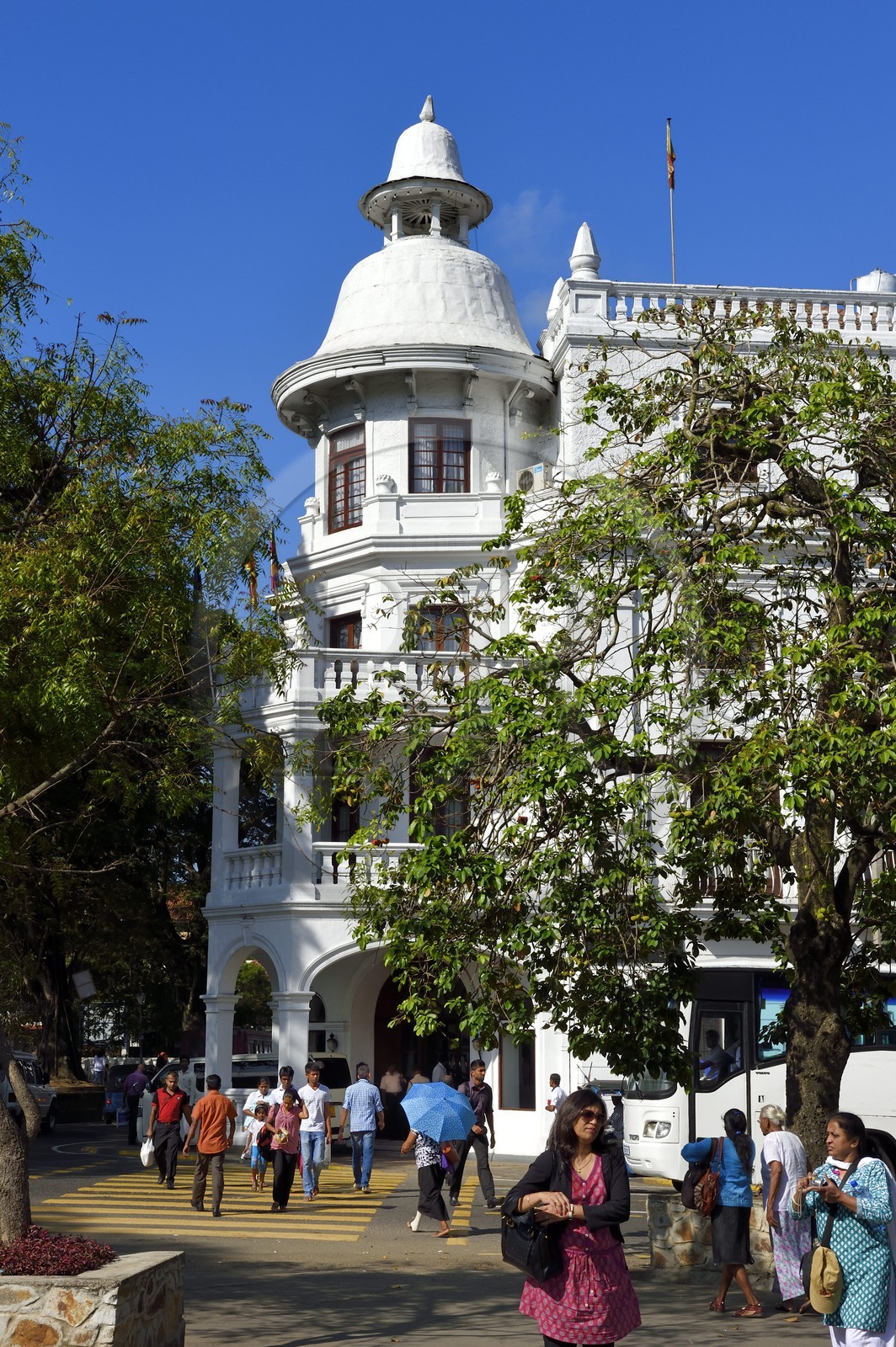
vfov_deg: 36.3
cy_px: 674
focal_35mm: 55
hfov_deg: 24.6
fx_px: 2057
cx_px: 448
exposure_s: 1/250
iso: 200
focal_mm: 55
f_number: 16
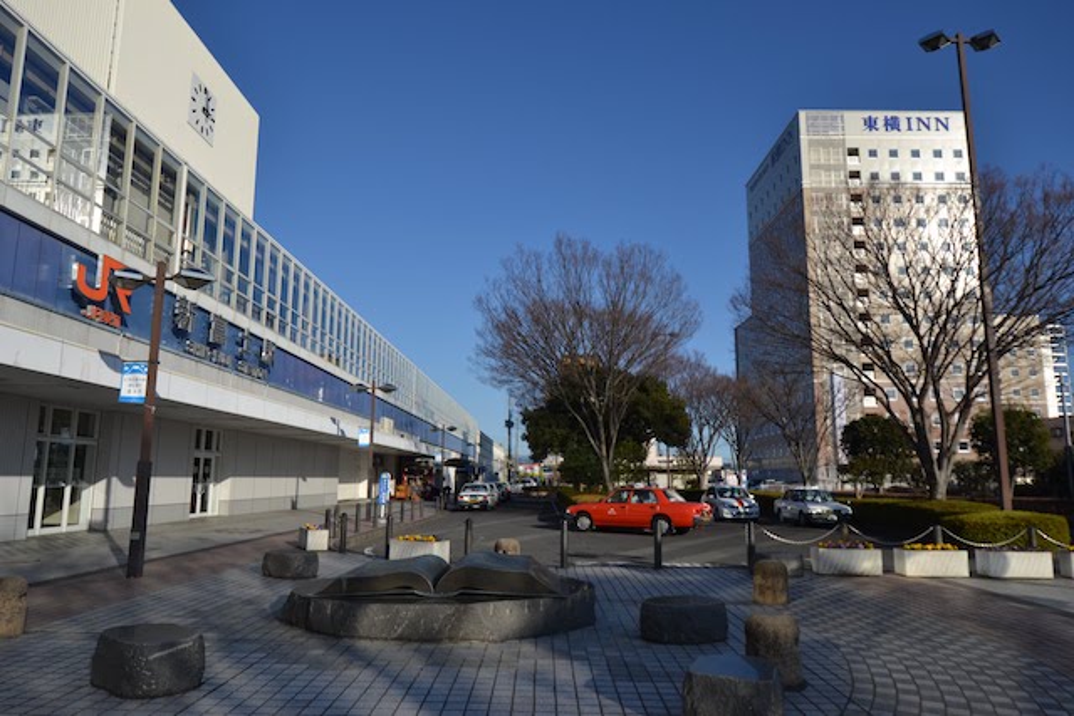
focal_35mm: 22
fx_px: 671
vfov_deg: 56.2
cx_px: 537
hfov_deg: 77.3
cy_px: 358
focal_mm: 15
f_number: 6.3
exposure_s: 1/500
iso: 100
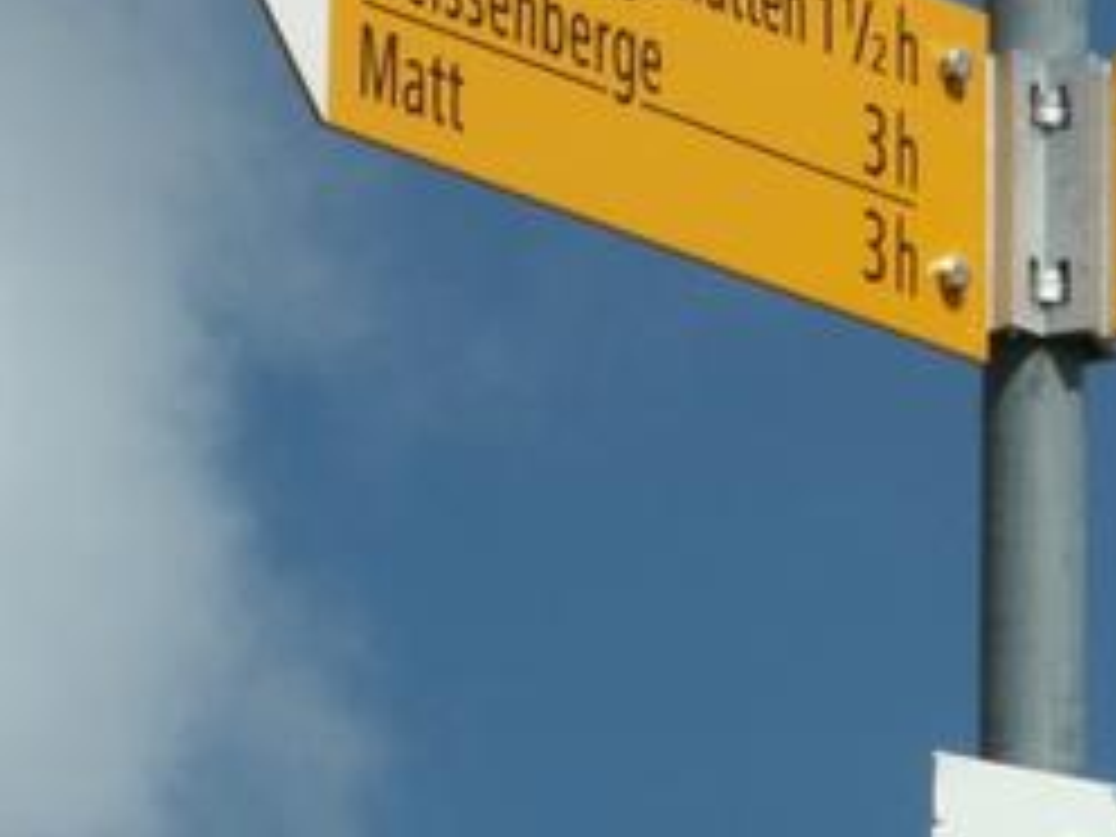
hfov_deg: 5.2
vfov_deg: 3.9
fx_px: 12154
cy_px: 194
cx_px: 1112
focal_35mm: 377
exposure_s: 1/250
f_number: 8
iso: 50
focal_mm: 23.88
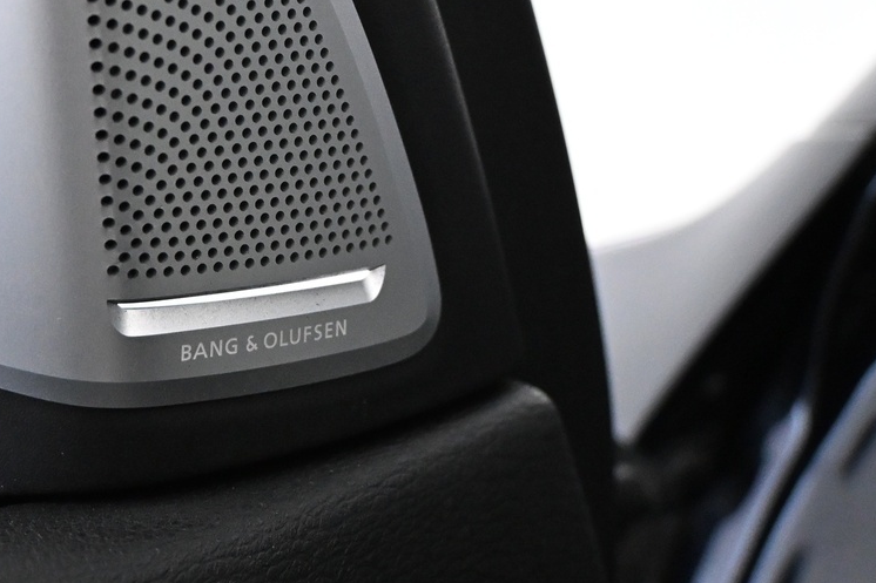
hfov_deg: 31.0
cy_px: 152
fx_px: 1546
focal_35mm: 64
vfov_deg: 21.2
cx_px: 196
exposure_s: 1/100
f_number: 3.8
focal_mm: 19.5
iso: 3200
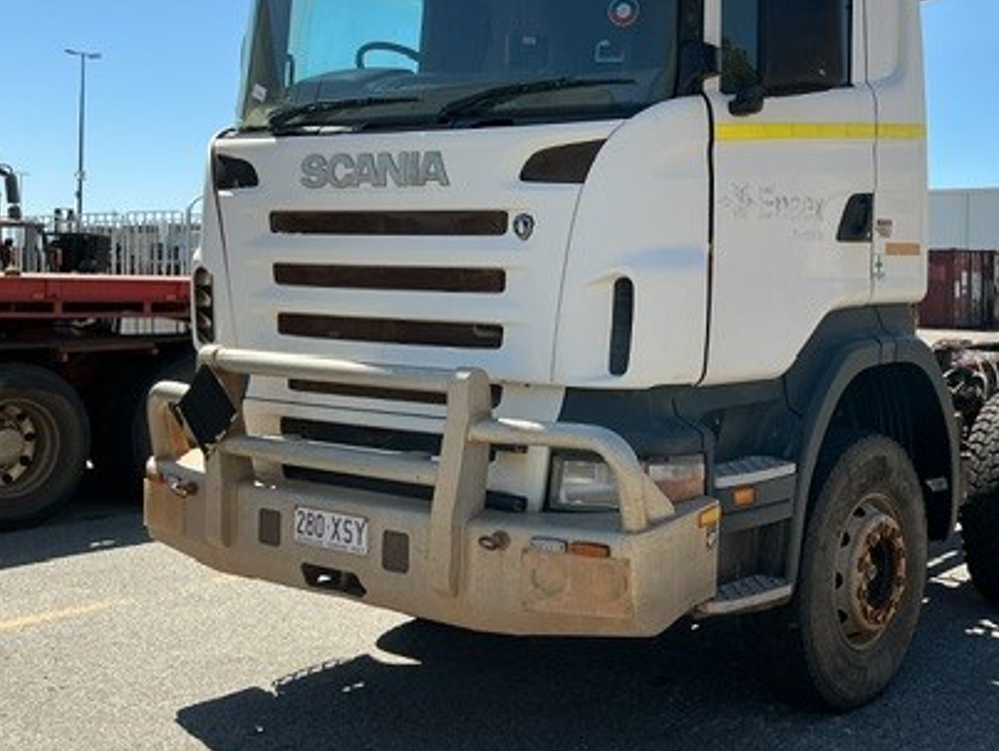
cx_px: 726
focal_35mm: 46
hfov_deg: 40.3
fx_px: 1329
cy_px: 258
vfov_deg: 31.3
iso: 25
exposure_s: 1/1730
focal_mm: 3
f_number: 1.8
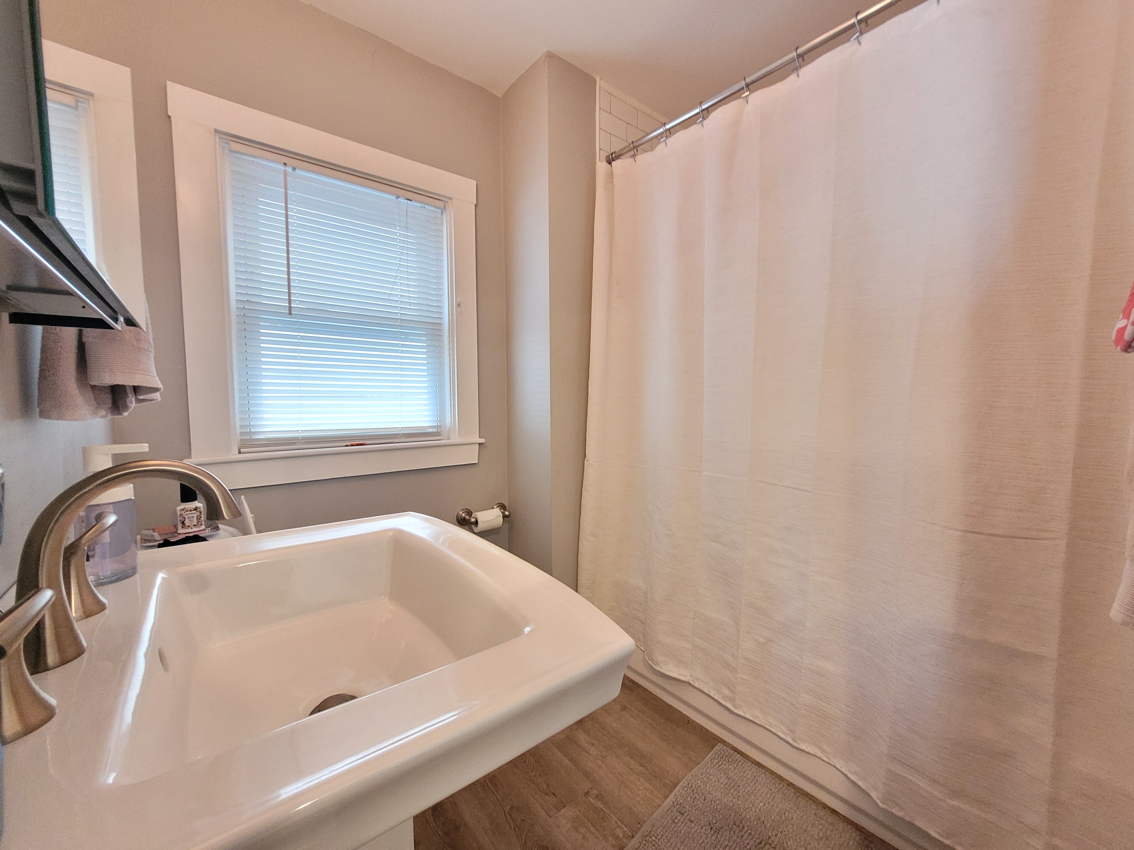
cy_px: 425
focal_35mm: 13
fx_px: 426
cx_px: 567
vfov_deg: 89.9
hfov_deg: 106.2
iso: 400
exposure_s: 1/30
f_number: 2.2
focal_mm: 1.74
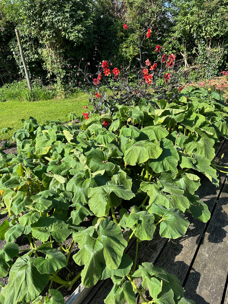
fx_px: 211
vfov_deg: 71.6
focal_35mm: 24
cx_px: 114
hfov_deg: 56.8
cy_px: 152
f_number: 1.78
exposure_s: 1/1639
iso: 80
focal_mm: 6.86
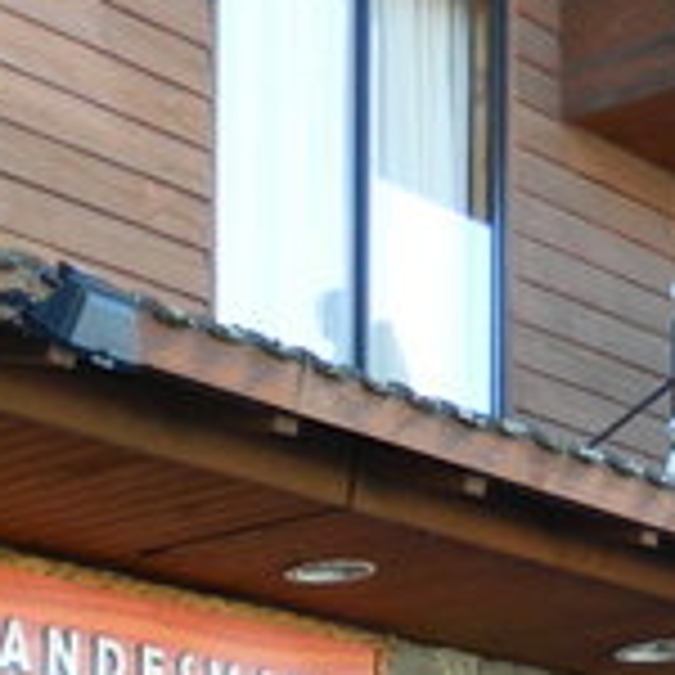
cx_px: 9
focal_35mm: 118
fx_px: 2603
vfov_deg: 13.4
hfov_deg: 14.5
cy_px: 1184
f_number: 3.1
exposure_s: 1/60
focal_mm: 4.5
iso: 110
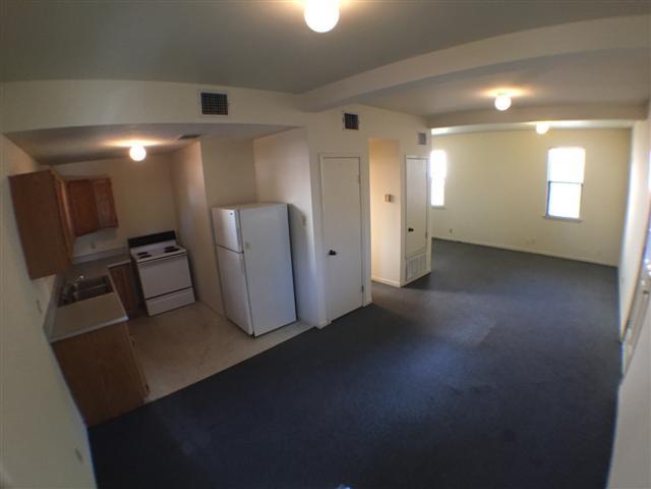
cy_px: 244
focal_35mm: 29
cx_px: 326
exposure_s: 1/30
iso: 200
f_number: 2.2
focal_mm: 4.15
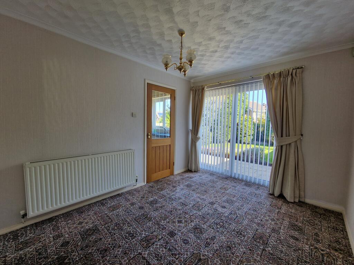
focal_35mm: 13
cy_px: 132
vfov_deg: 89.9
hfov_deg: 106.2
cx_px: 177
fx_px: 133
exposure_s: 1/100
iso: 100
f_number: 2.2
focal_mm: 2.2
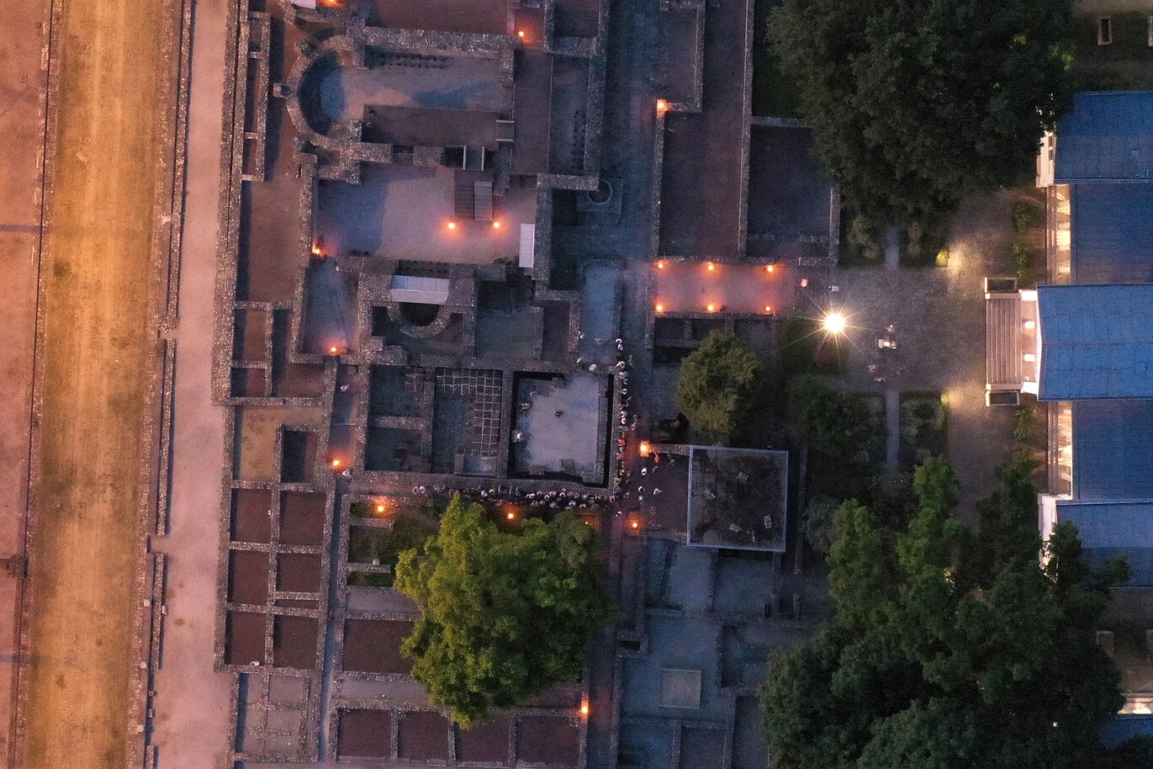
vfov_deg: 27.5
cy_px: 340
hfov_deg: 40.3
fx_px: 1569
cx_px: 627
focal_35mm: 49
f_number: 5.6
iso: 3200
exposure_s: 1/4
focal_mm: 10.26
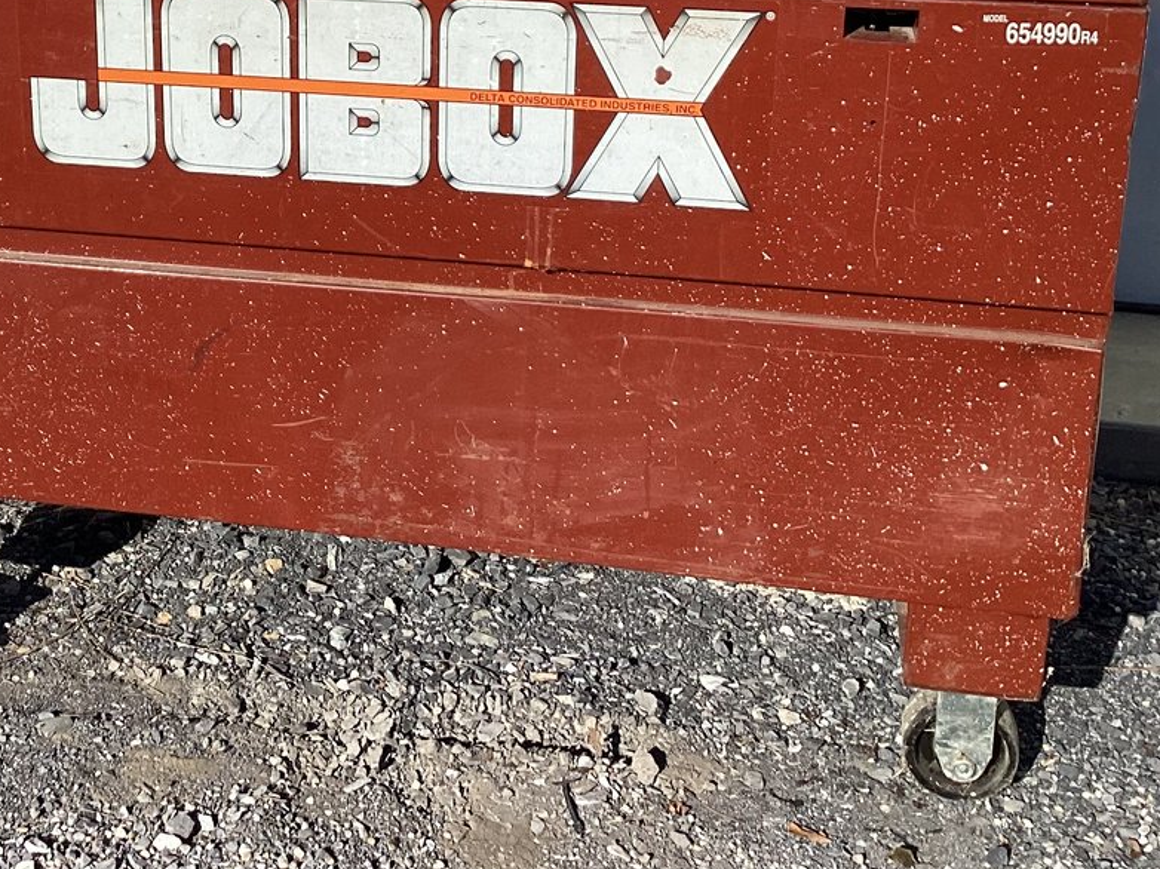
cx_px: 294
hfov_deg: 31.6
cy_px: 85
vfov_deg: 23.7
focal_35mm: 60
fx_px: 2010
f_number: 2.4
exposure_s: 1/1942
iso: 25
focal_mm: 3.3
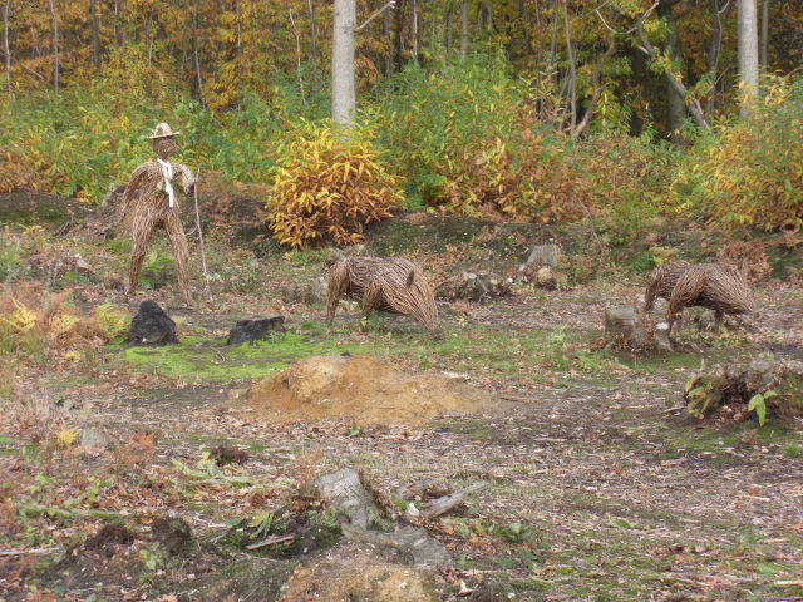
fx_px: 2644
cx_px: 402
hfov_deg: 17.3
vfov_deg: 13.0
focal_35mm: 114
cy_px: 301
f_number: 5.1
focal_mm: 23.7
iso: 200
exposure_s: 1/160
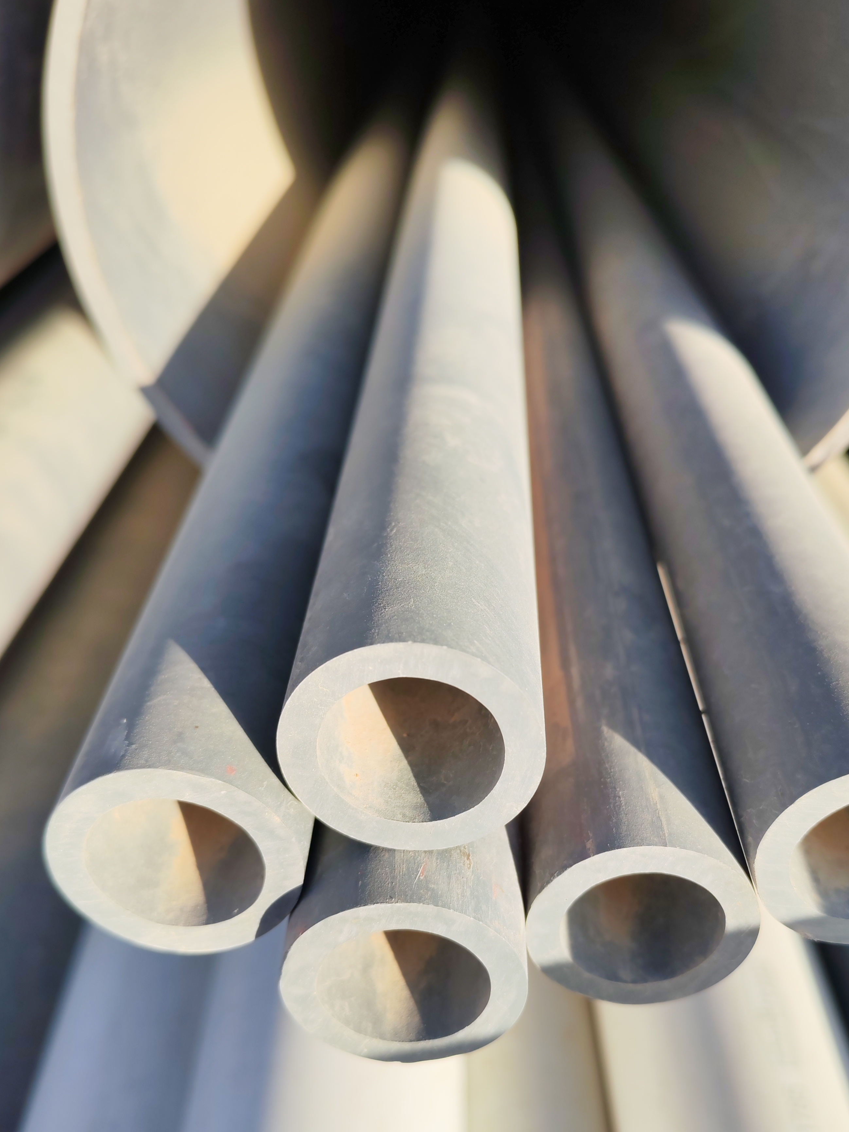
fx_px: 1046
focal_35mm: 32
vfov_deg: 56.6
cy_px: 648
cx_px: 477
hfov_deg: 44.1
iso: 50
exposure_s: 1/510
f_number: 1.9
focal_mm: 6.12
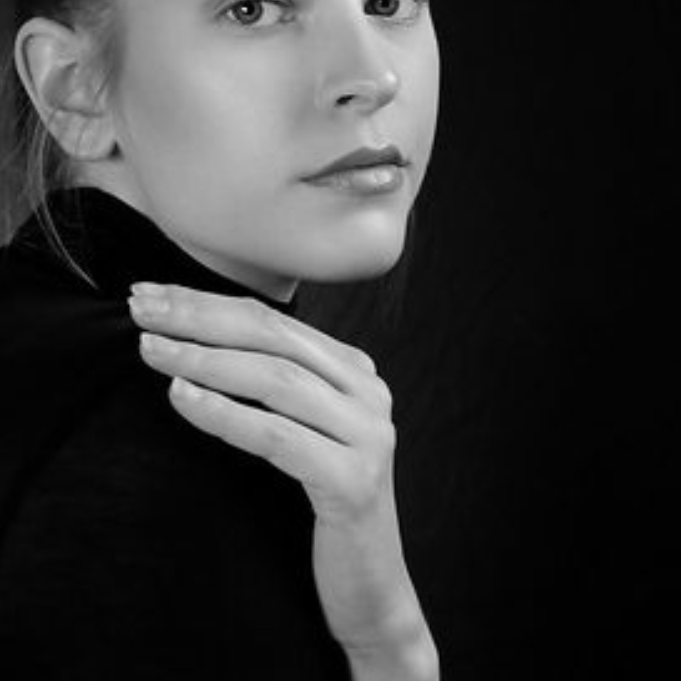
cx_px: 195
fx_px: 2203
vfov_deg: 17.6
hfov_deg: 17.5
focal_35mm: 99
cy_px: 279
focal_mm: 35
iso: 3200
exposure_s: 1/160
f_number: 5.6
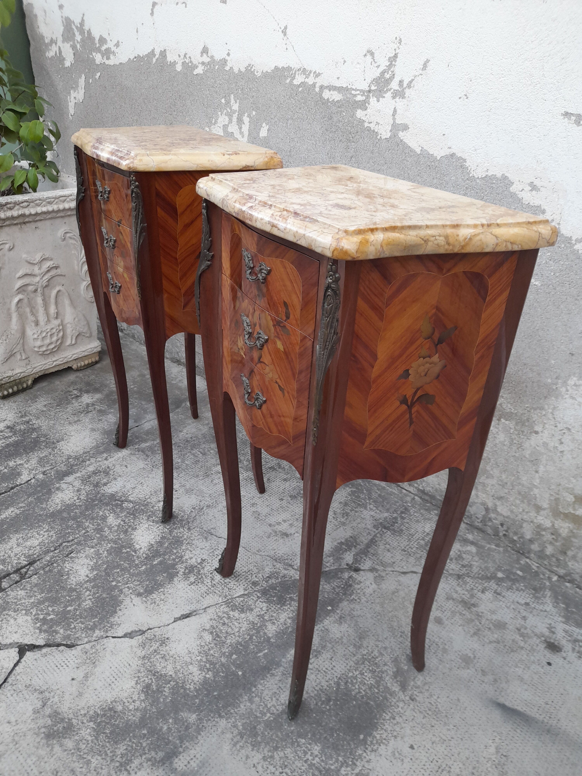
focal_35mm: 25
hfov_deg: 54.9
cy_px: 388
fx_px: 560
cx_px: 291
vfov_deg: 69.4
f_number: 2
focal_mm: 4.6
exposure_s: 1/50
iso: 160
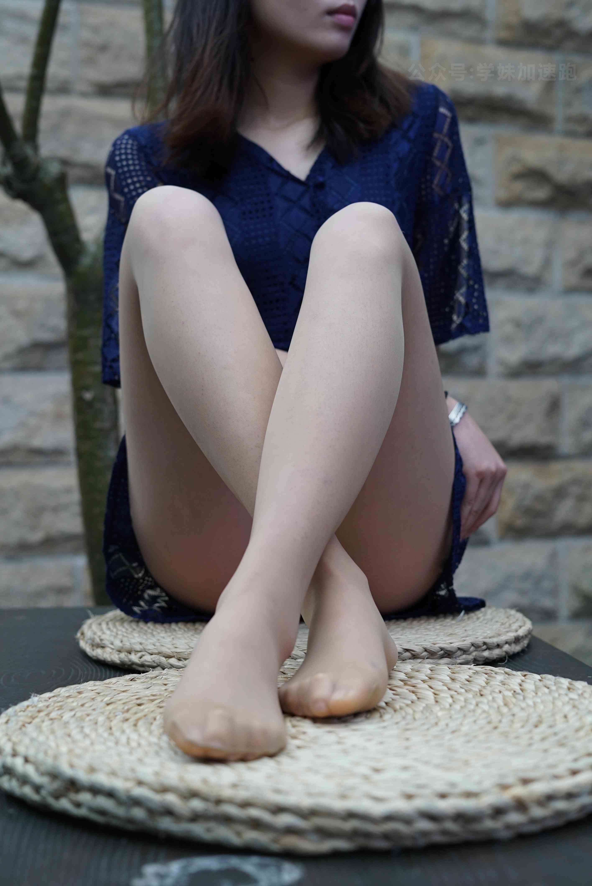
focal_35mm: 50
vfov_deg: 39.6
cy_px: 443
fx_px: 1232
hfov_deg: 27.0
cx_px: 296
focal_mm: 50
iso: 640
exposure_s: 1/60
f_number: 4
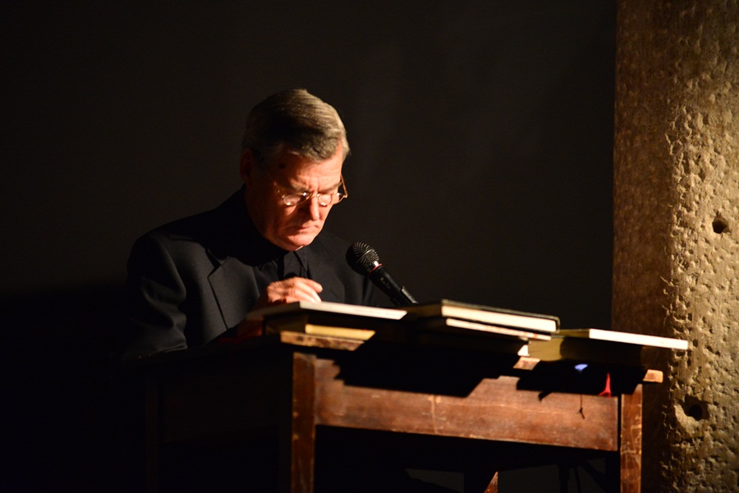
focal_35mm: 200
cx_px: 370
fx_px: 4107
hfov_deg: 10.3
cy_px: 246
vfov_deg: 6.9
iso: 4000
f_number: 2.8
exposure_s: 1/50
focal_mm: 200
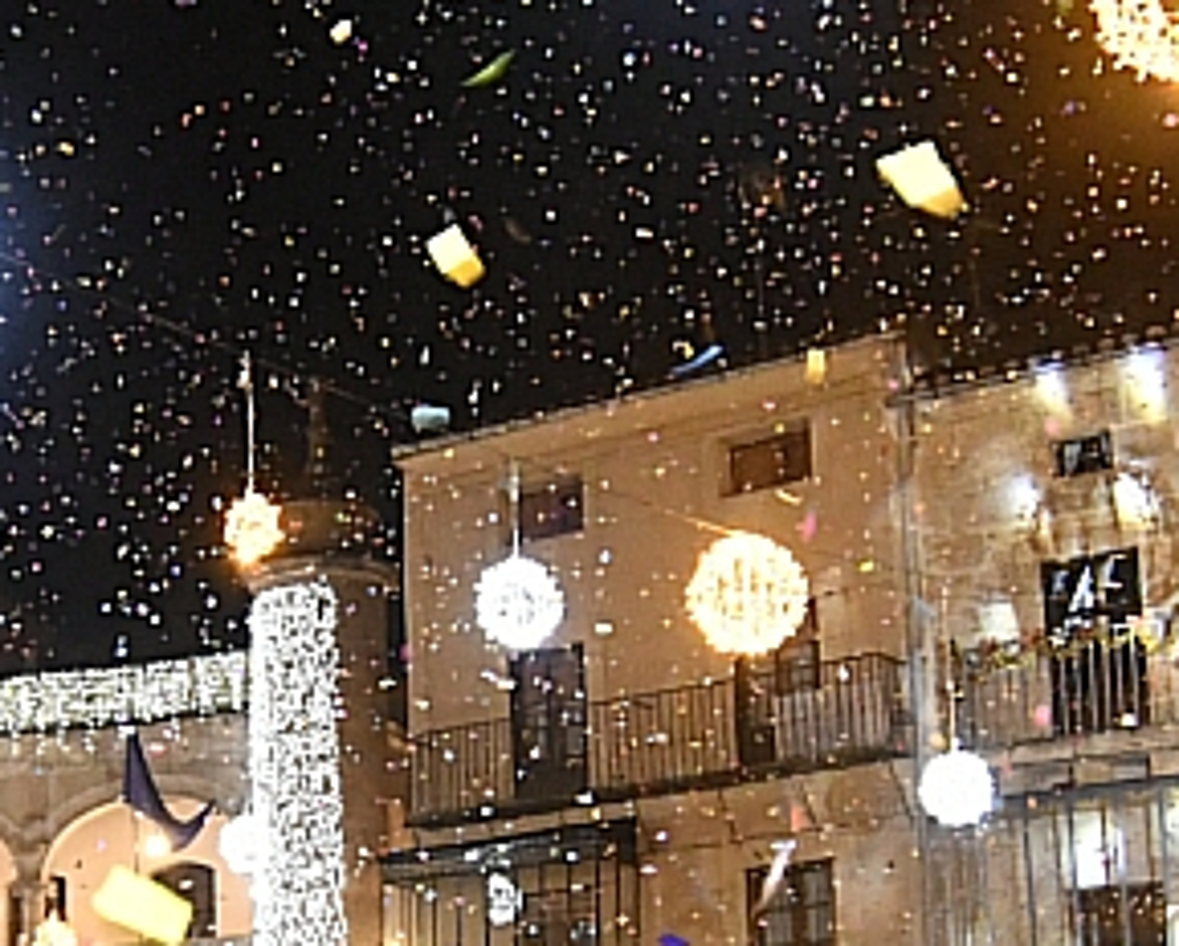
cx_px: 392
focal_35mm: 70
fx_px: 2446
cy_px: 862
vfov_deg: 21.4
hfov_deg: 26.9
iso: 3200
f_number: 4.5
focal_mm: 12
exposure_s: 1/50
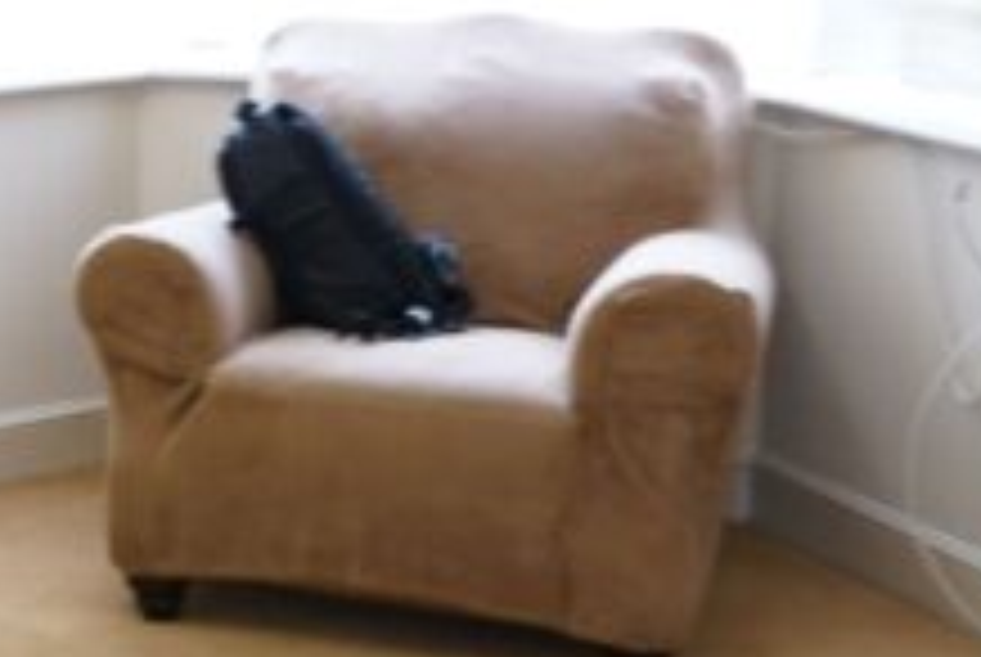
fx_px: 2401
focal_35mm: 88
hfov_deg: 20.7
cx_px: -360
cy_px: 65
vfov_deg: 15.4
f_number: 5
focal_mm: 16
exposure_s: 1/15
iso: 400
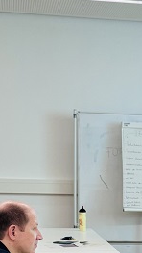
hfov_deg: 11.2
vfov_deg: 19.2
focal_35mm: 106
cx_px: 168
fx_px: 709
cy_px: 290
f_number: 1.78
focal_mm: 6.76
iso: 200
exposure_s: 1/50
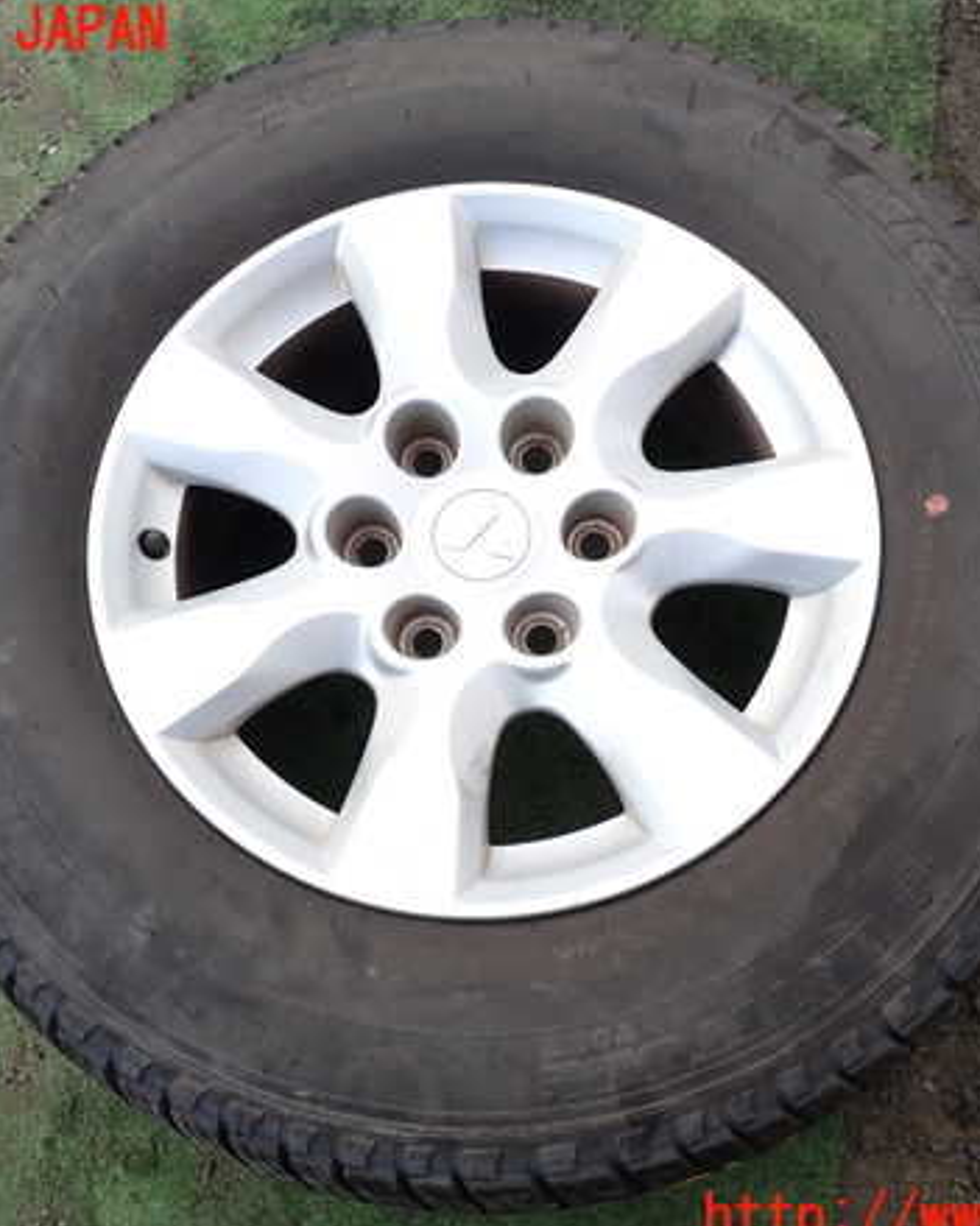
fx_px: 1451
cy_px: 626
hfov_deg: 37.3
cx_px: 497
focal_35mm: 40
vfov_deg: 45.8
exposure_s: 1/125
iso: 100
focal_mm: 5.4
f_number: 3.2
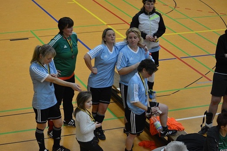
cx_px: 114
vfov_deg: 16.5
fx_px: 520
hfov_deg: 24.6
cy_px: 76
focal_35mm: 82
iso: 1600
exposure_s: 1/100
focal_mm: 55
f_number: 4.5
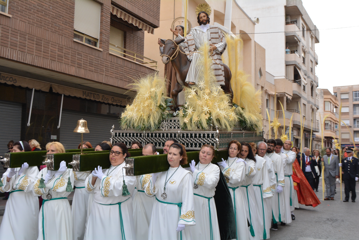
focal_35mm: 44
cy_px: 120
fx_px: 434
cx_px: 180
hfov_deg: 44.9
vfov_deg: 30.9
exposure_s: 1/200
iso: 400
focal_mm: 29
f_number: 10
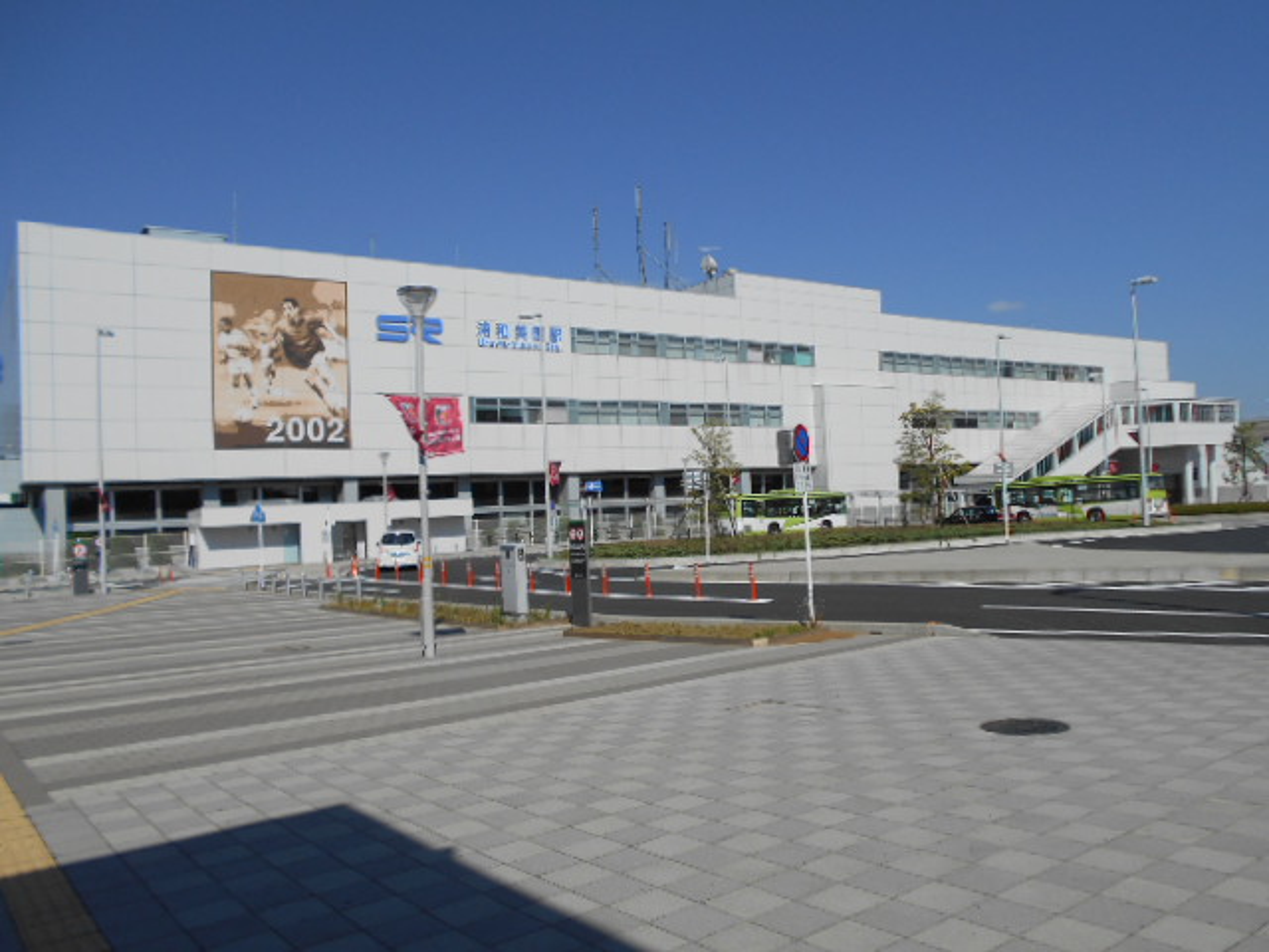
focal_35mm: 26
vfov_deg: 53.1
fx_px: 953
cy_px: 476
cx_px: 634
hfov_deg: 67.3
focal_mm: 4.6
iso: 80
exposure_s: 1/400
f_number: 8
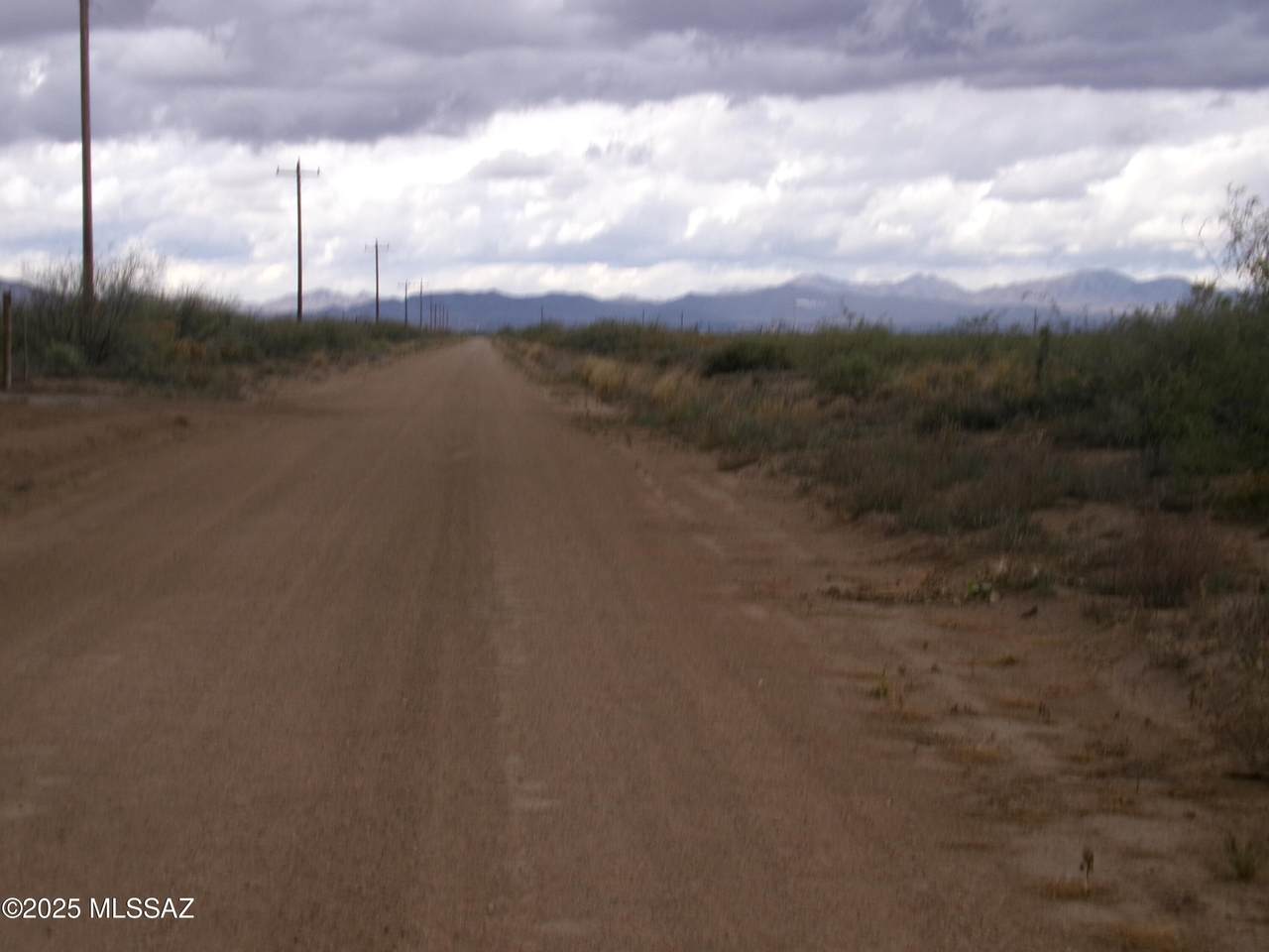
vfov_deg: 21.3
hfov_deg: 28.2
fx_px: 2529
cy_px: 476
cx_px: 634
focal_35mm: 69
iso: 100
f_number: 13.99
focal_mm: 12.3
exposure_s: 1/45
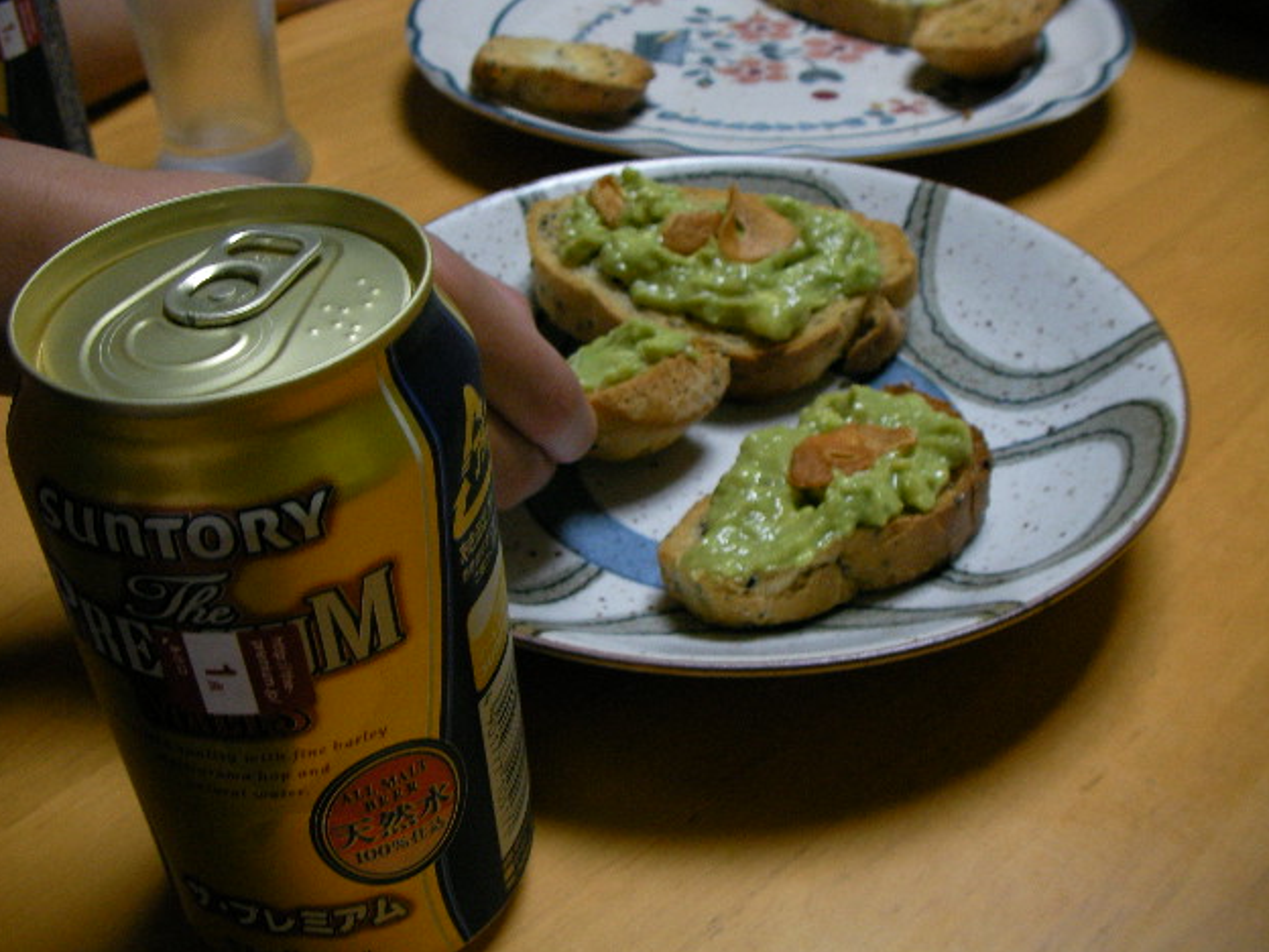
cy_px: 486
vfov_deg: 36.8
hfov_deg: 47.9
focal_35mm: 39
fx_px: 1430
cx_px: 637
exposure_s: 1/14.3
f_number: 3.5
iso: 200
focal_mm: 6.3
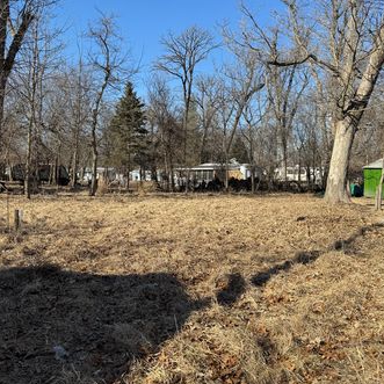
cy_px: 179
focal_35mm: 32
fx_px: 402
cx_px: 188
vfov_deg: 51.1
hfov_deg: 51.1
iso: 80
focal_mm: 6.76
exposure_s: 1/3247
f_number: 1.78
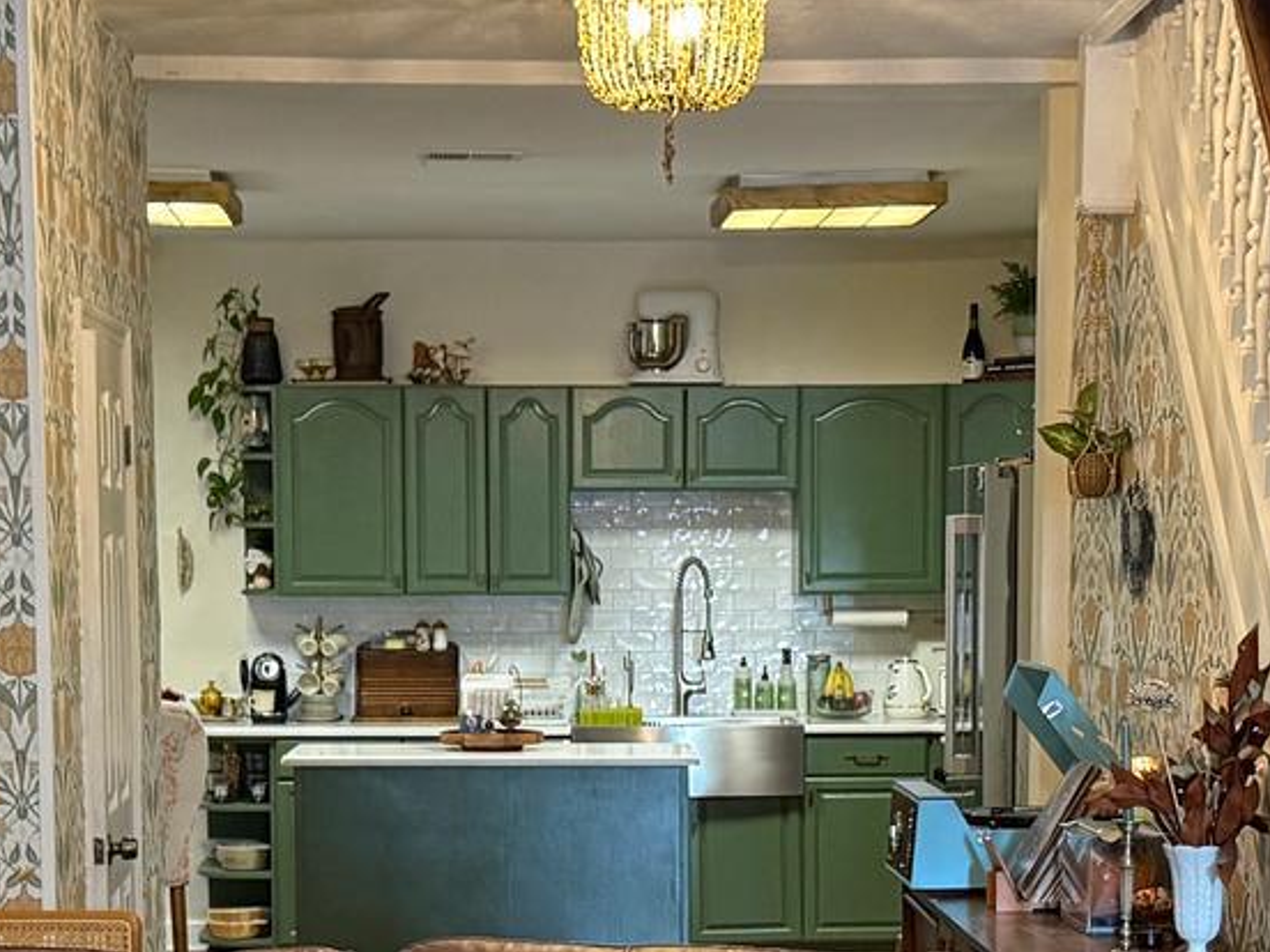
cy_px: 918
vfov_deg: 16.3
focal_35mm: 89
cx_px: 596
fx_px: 3265
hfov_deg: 22.0
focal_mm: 6.76
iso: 320
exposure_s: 1/60
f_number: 1.78
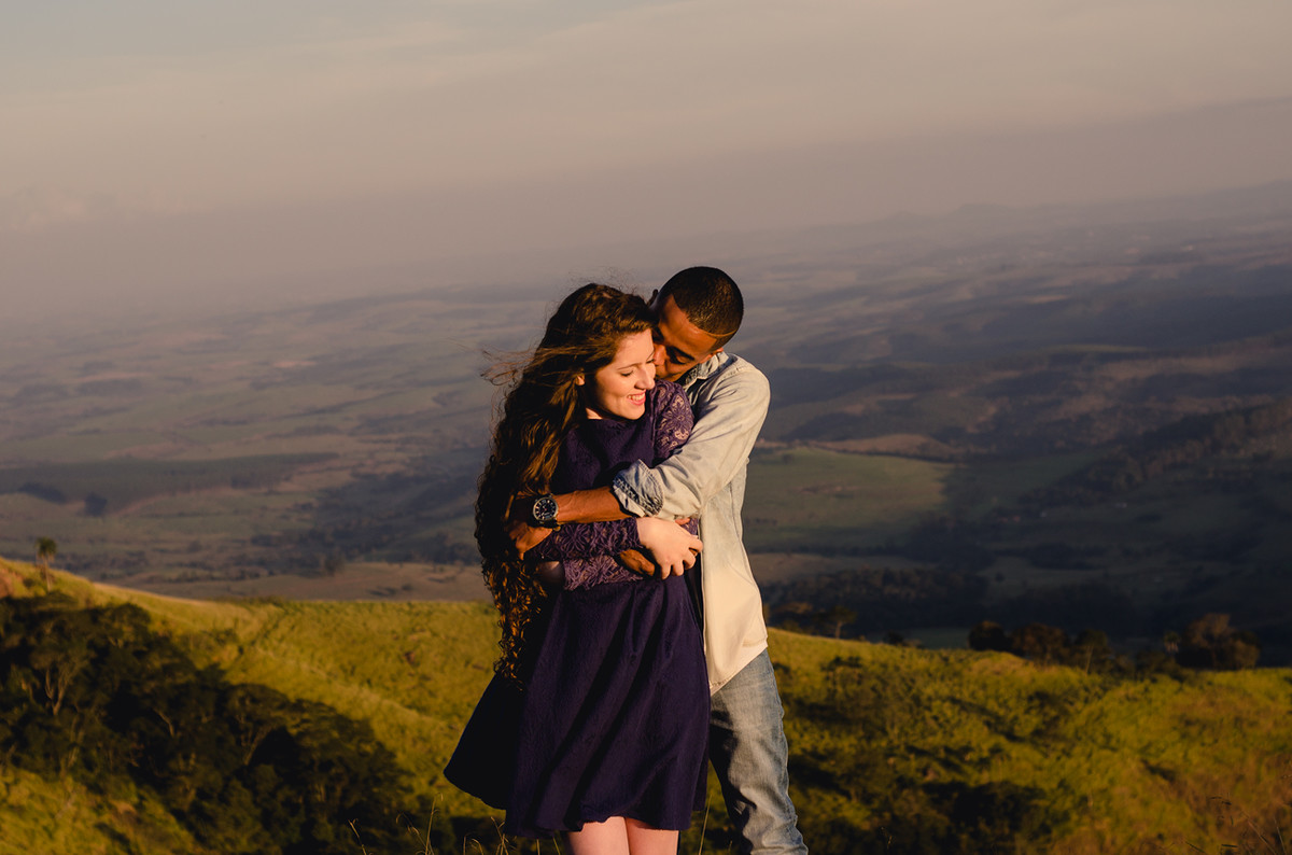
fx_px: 2685
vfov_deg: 18.1
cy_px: 428
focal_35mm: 75
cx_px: 646
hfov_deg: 27.1
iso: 100
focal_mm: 50
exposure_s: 1/500
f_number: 4
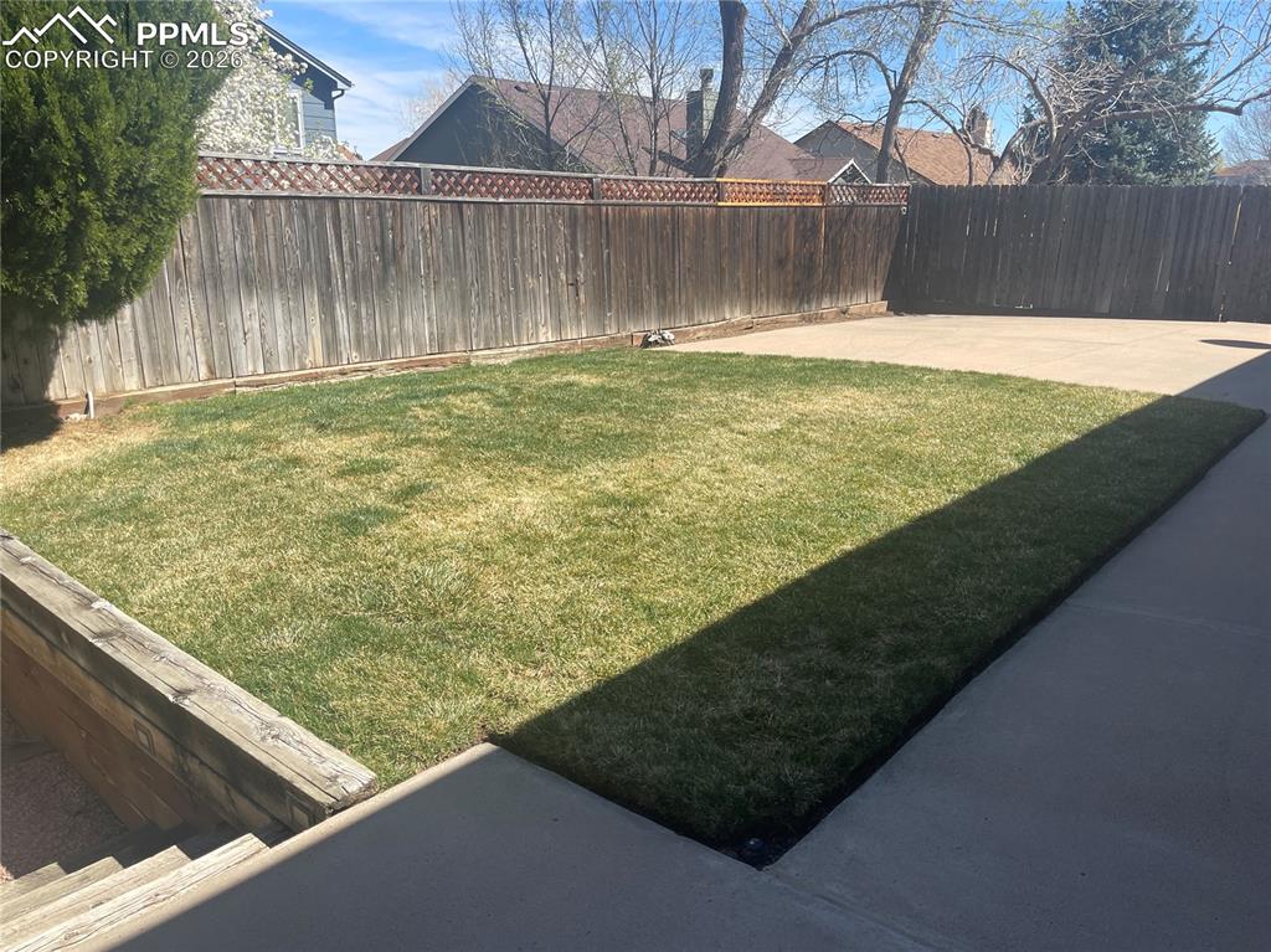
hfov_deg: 69.4
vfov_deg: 54.8
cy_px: 476
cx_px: 636
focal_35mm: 25
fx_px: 917
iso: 32
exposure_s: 1/2165
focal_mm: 5.1
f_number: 1.6
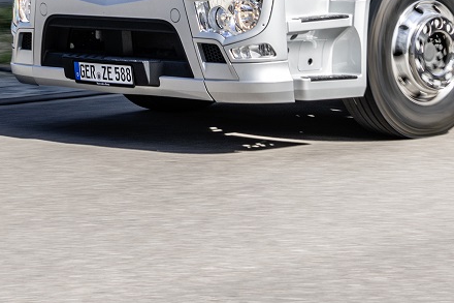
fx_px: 2004
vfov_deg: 8.3
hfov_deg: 12.9
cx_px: 297
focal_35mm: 159
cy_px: -253
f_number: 6.3
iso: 64
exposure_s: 1/80
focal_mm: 35
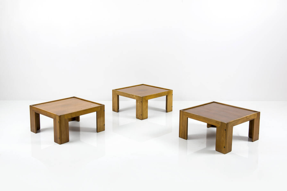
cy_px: 96
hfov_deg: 48.4
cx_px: 144
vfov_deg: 33.4
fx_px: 319
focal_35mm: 40
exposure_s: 1/200
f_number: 11
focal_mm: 40
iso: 64
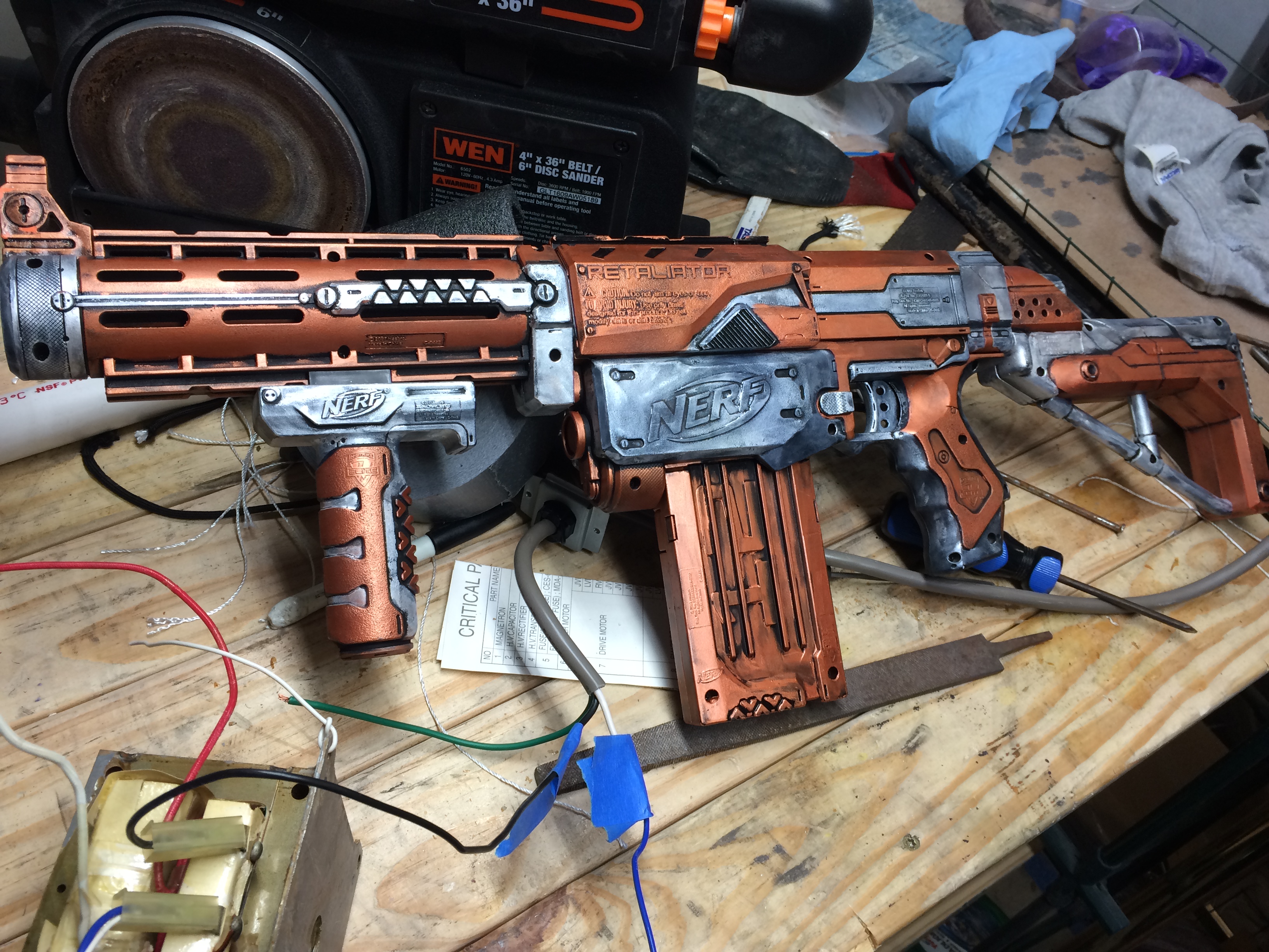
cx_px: 634
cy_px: 476
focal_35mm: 29
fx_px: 1063
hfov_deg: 61.7
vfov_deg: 48.2
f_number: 2.2
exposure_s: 1/40
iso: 32
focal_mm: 4.15
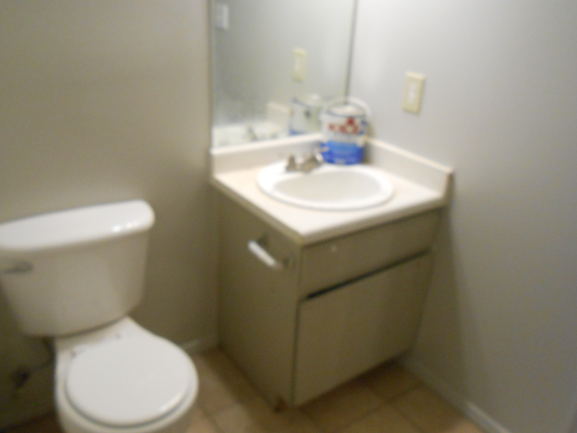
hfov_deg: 61.6
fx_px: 484
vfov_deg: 48.2
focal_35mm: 29
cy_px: 229
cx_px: 280
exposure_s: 1/30
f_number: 3.5
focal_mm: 4.6
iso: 400
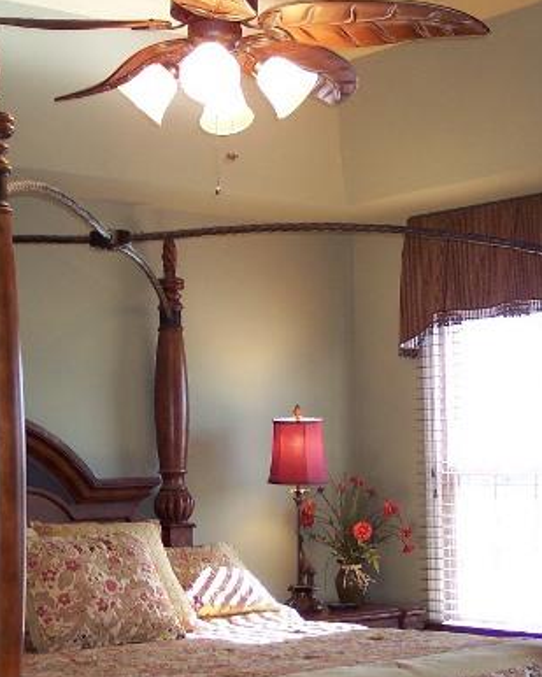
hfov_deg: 21.0
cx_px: 321
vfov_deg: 26.0
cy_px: 424
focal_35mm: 73
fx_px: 1463
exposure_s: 1/45
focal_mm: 8
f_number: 2.8
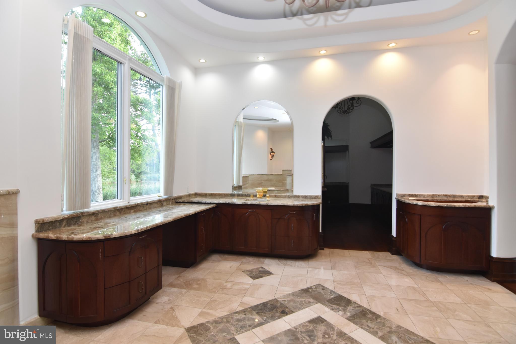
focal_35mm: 16
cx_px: 258
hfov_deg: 95.0
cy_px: 172
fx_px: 236
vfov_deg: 72.0
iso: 800
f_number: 5
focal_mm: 11
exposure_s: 1/100
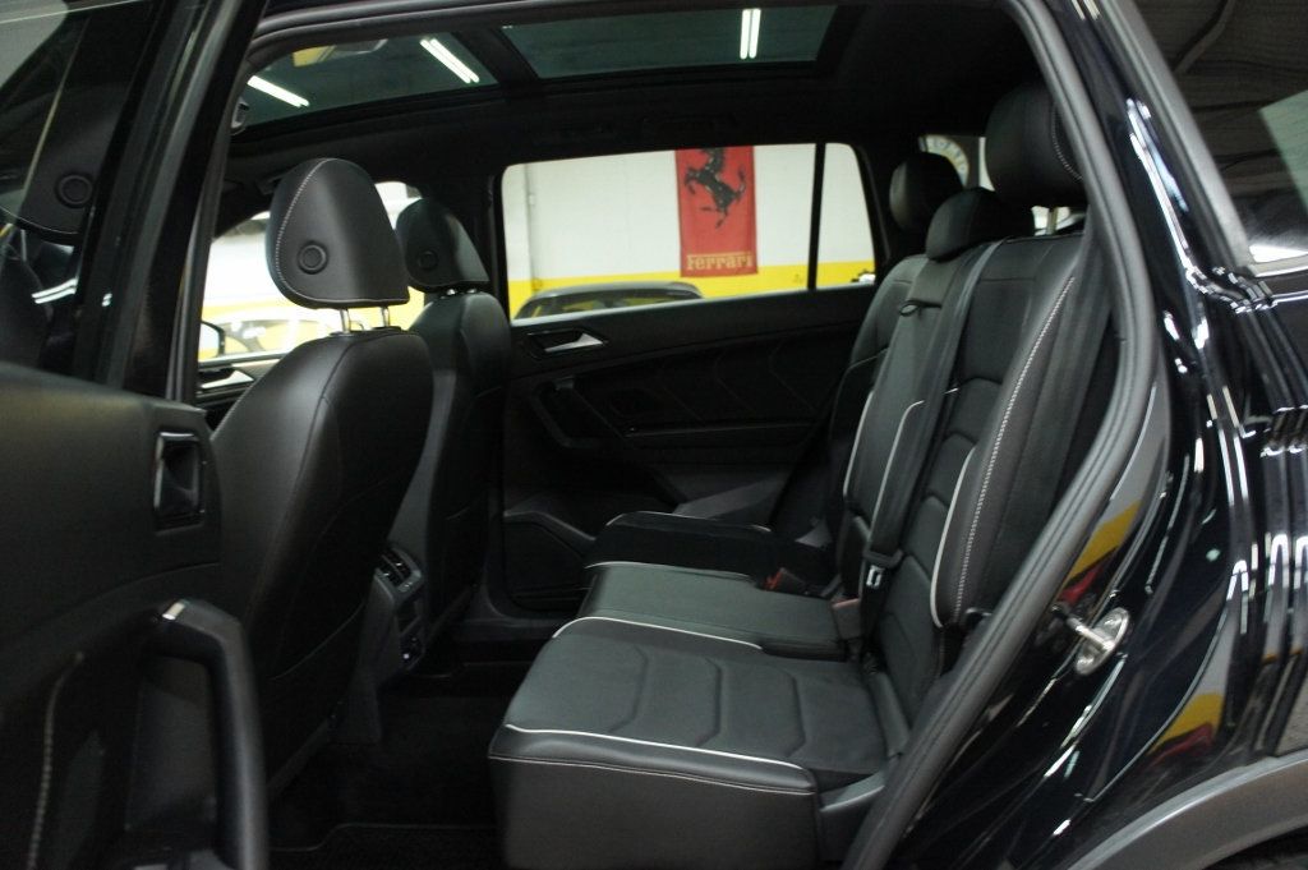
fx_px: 980
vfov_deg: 47.9
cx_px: 654
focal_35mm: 27
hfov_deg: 67.4
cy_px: 435
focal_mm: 18
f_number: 3.5
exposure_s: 1/25
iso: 1600
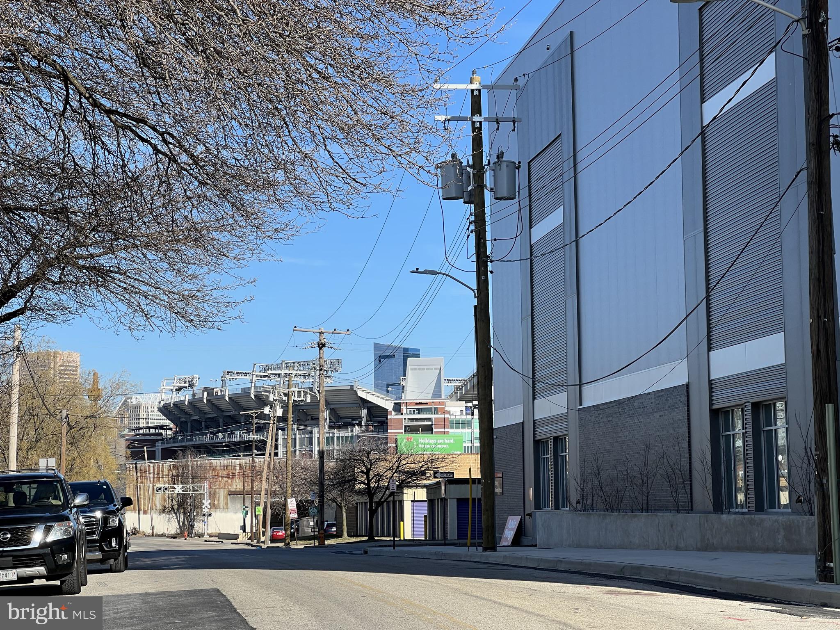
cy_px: 315
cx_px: 420
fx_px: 1869
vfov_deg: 19.1
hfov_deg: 25.3
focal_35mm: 77
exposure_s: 1/686
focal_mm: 9
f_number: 2.8
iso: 32
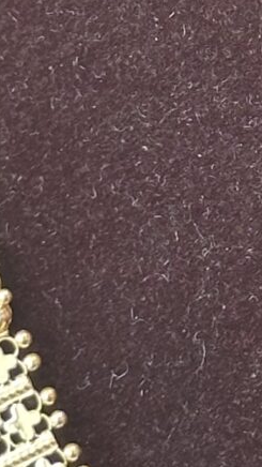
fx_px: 3795
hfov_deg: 3.9
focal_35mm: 307
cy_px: 49
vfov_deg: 7.0
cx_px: 373
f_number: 1.78
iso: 125
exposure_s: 1/50
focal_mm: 6.86
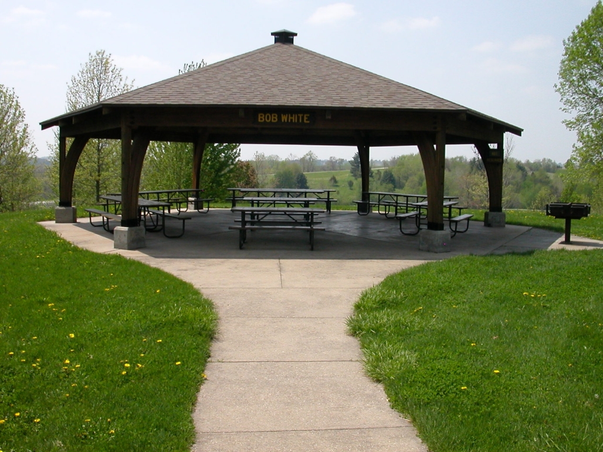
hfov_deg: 50.1
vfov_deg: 38.7
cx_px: 302
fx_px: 645
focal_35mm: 37
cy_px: 226
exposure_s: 1/643
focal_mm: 5.6
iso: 100
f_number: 4.5
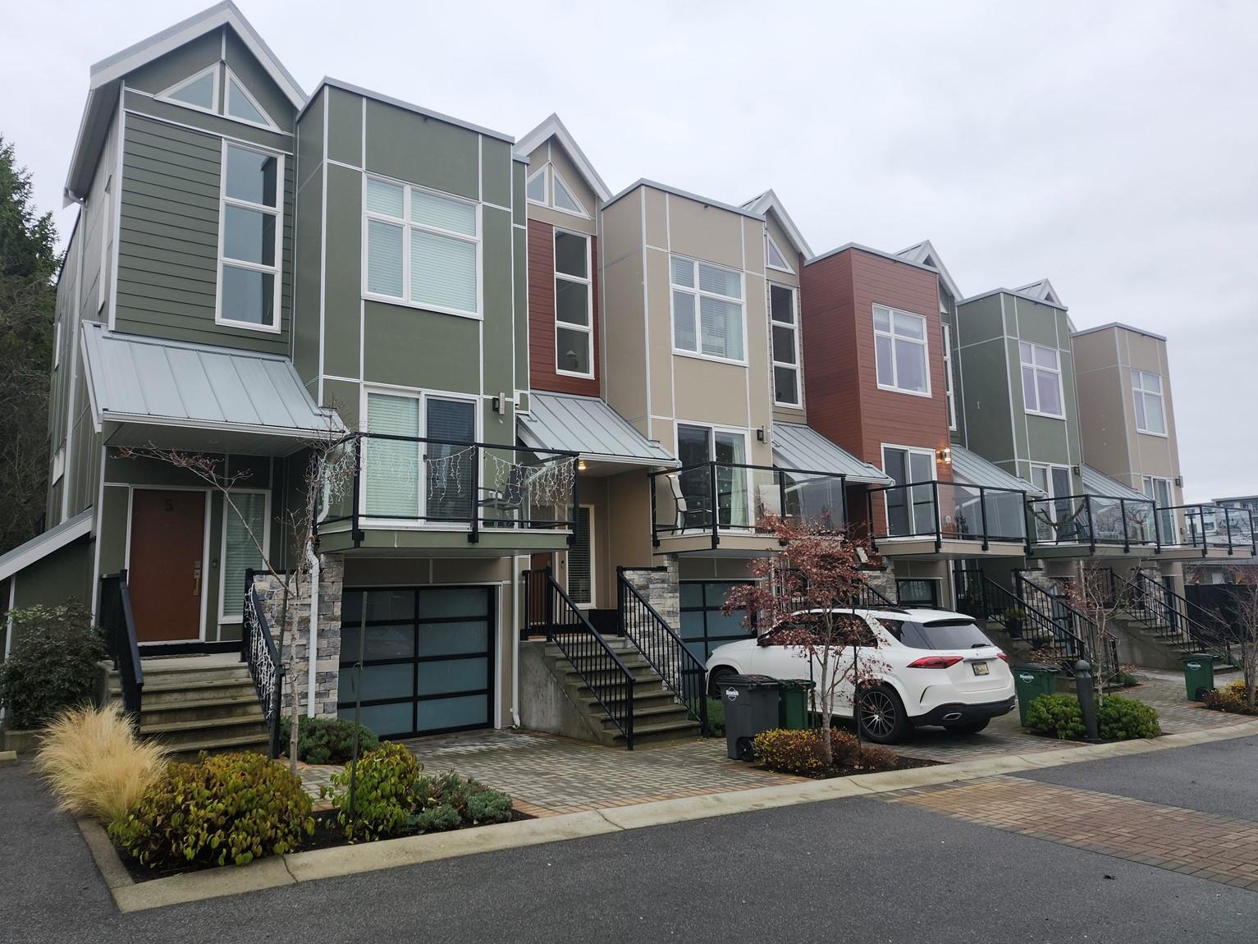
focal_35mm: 24
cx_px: 617
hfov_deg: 71.6
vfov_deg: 56.8
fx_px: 872
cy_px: 474
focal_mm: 5.54
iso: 80
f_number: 1.8
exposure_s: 1/180
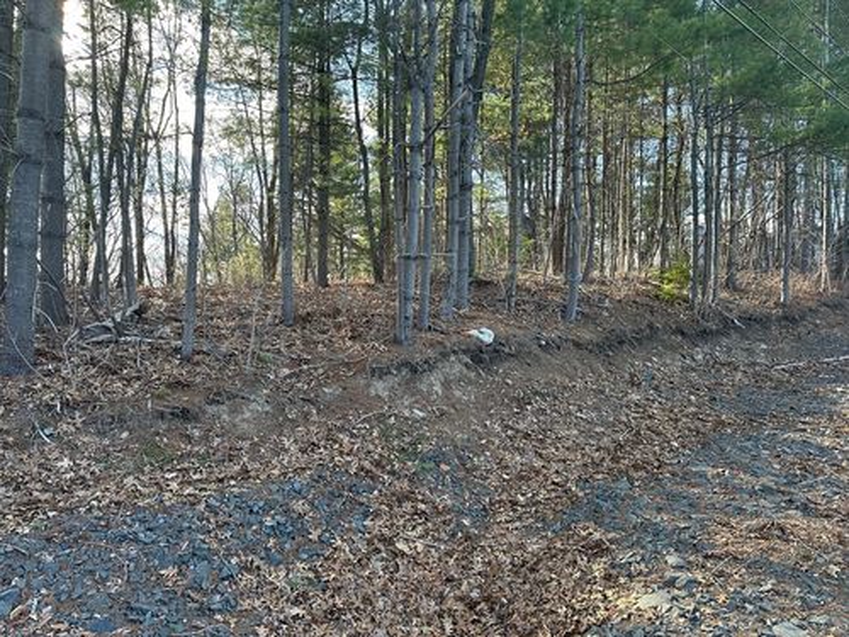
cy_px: 318
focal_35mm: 24
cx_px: 424
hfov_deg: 71.6
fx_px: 589
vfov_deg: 56.8
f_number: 1.78
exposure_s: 1/304
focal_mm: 6.86
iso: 80
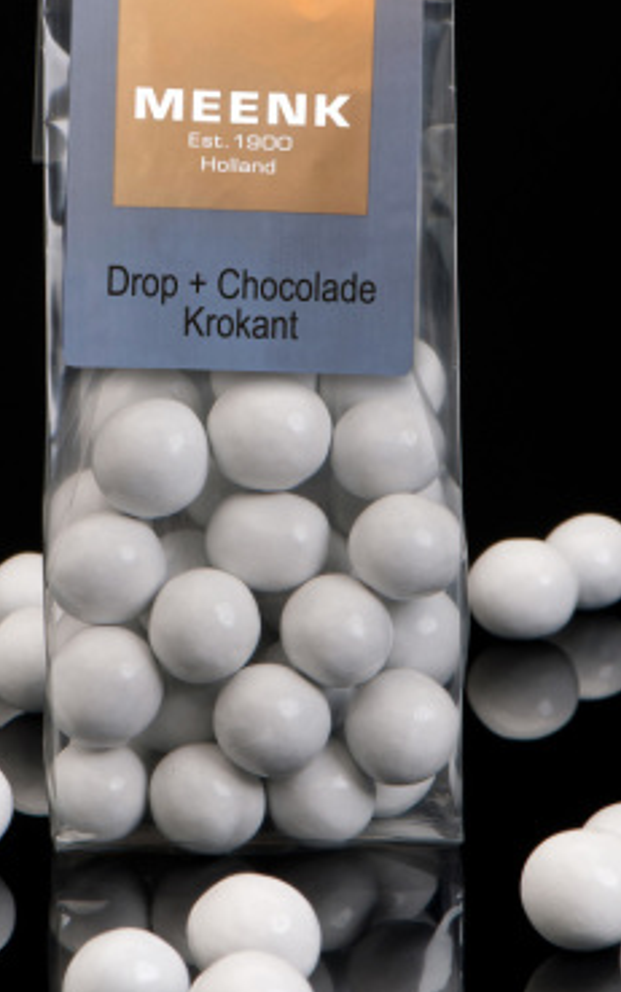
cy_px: 581
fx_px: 6275
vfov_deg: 9.0
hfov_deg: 5.7
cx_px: 284
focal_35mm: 232
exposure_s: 1/125
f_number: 20
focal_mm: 105
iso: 100
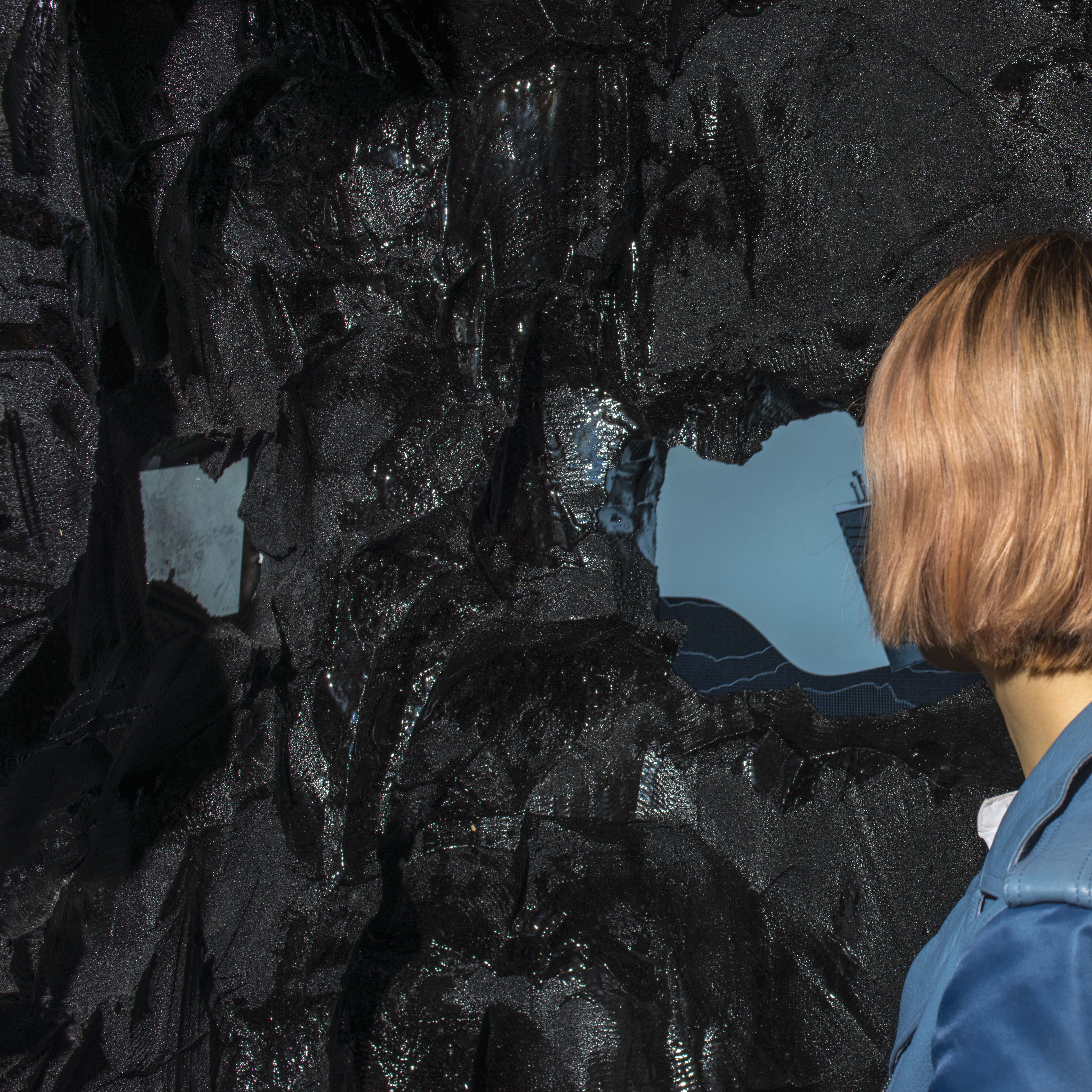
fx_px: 2070
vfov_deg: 29.6
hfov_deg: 29.4
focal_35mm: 58
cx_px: 707
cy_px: 544
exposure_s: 1/3
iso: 125
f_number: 11
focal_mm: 45
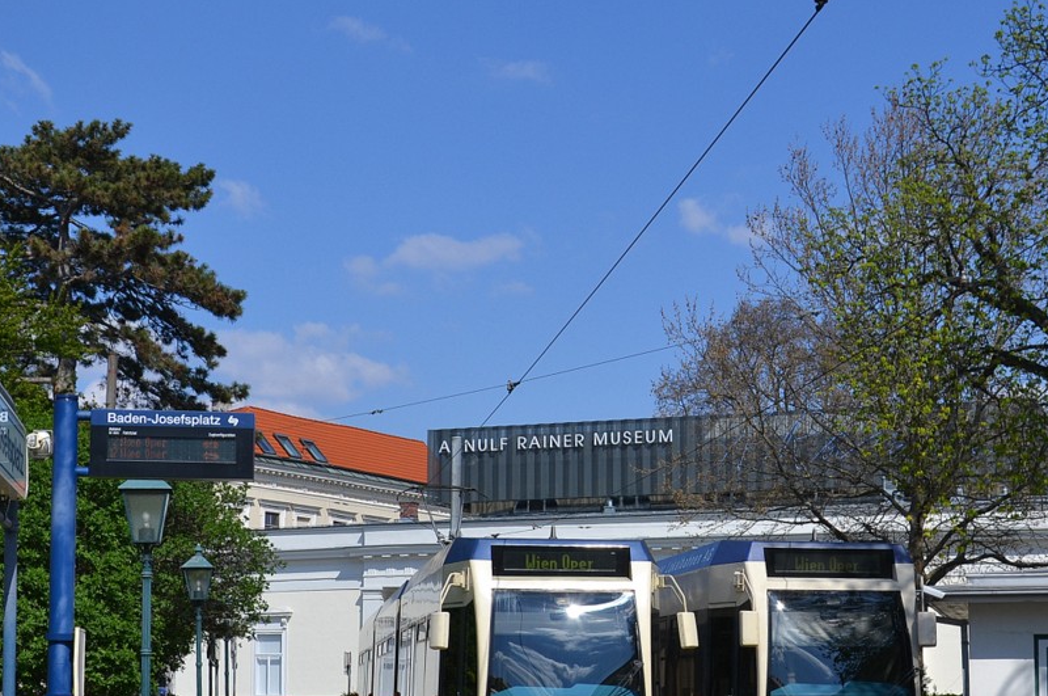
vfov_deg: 24.8
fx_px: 1570
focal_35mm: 54
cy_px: 476
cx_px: 525
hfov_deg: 36.9
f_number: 9
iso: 100
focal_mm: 24
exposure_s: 1/320
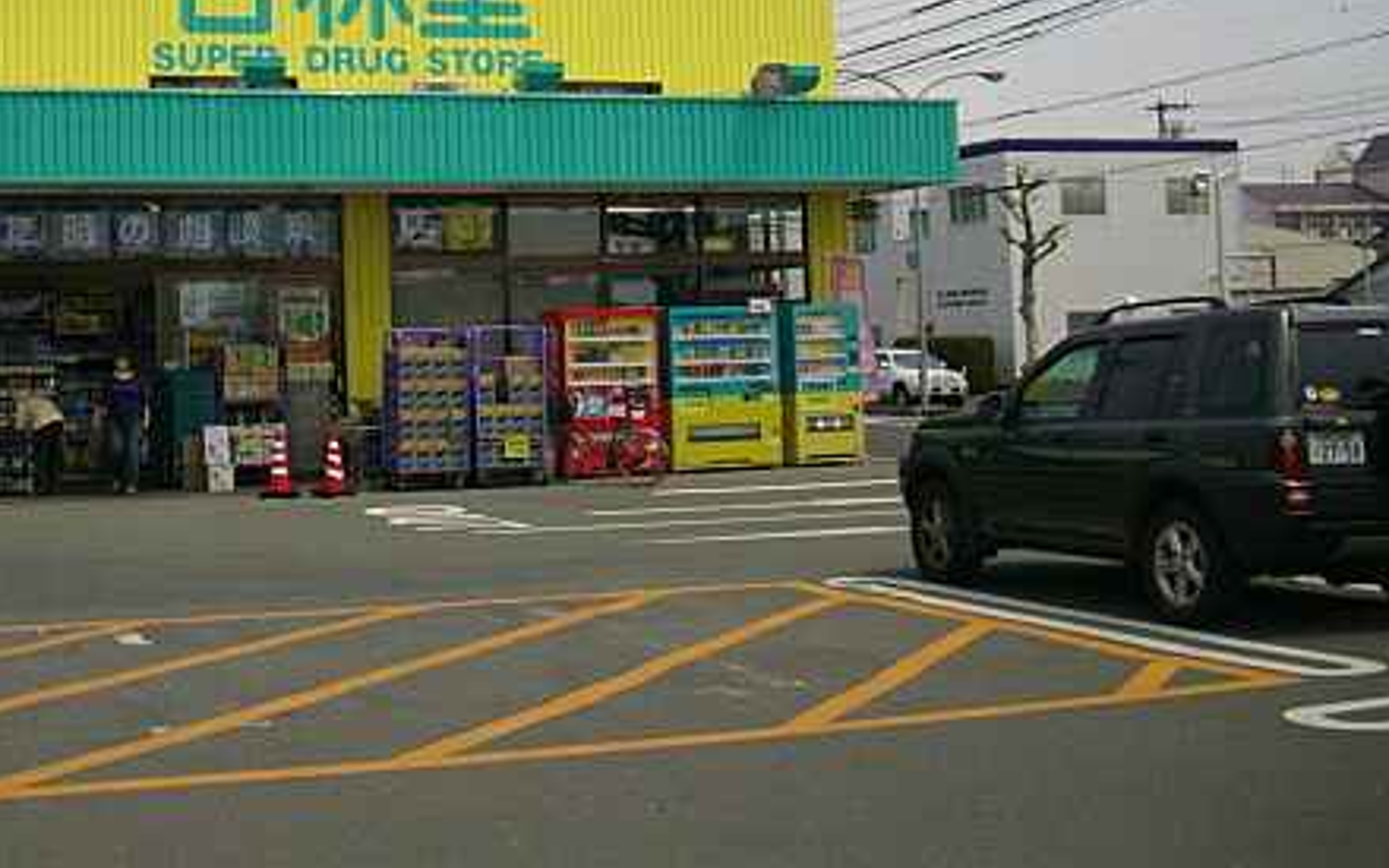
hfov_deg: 35.3
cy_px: 114
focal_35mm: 57
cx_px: 442
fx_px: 2158
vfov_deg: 22.3
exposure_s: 1/640
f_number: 5.6
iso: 100
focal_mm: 6.2
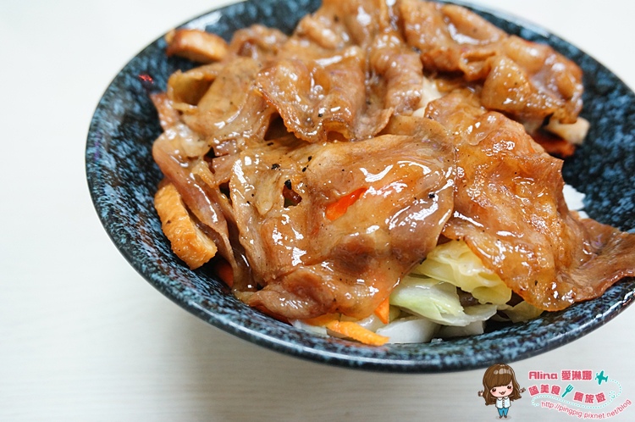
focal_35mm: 36
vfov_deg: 36.8
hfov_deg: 53.2
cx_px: 318
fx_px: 634
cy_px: 211
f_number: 4.5
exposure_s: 1/60
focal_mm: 24
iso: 1600
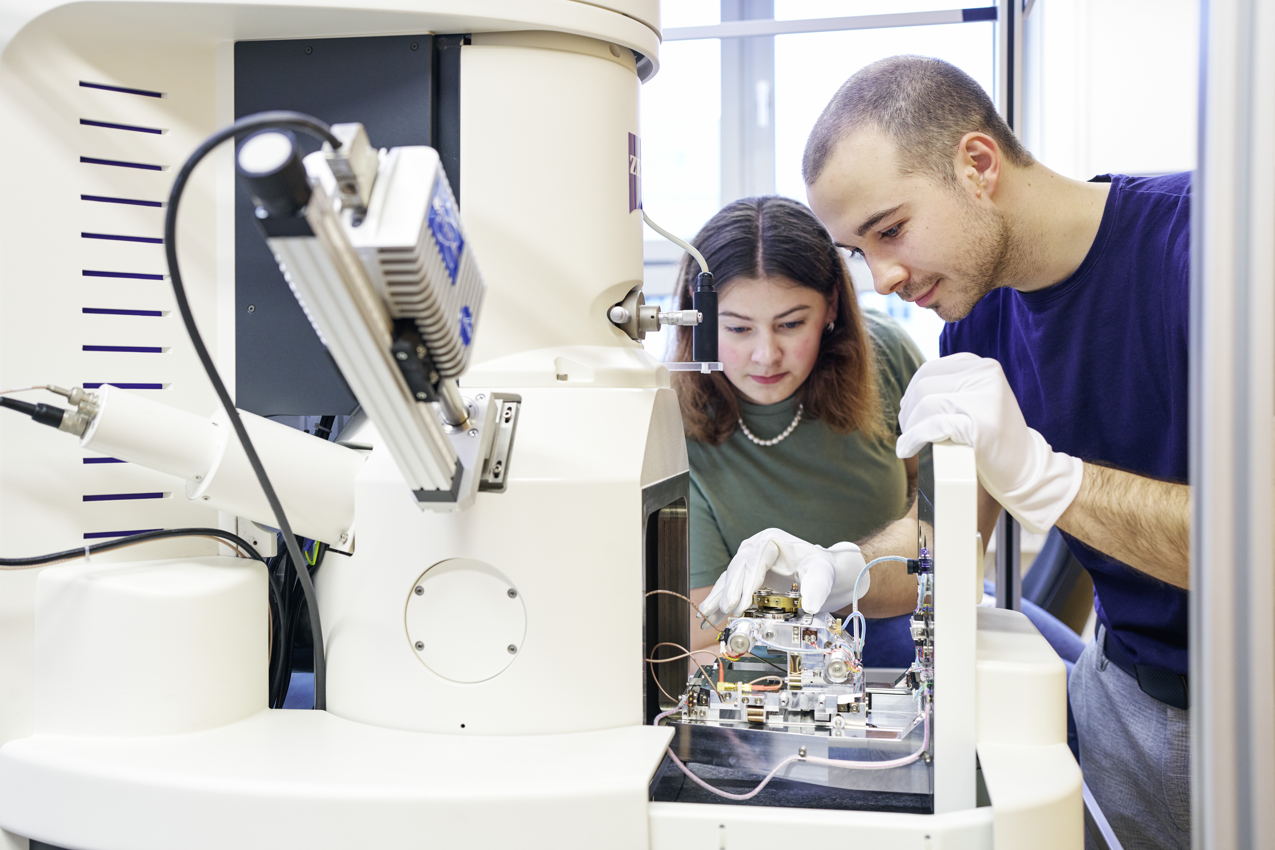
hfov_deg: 54.4
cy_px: 425
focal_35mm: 35
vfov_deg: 37.9
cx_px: 638
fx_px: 1239
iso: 800
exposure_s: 1/60
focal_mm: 35
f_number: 3.2
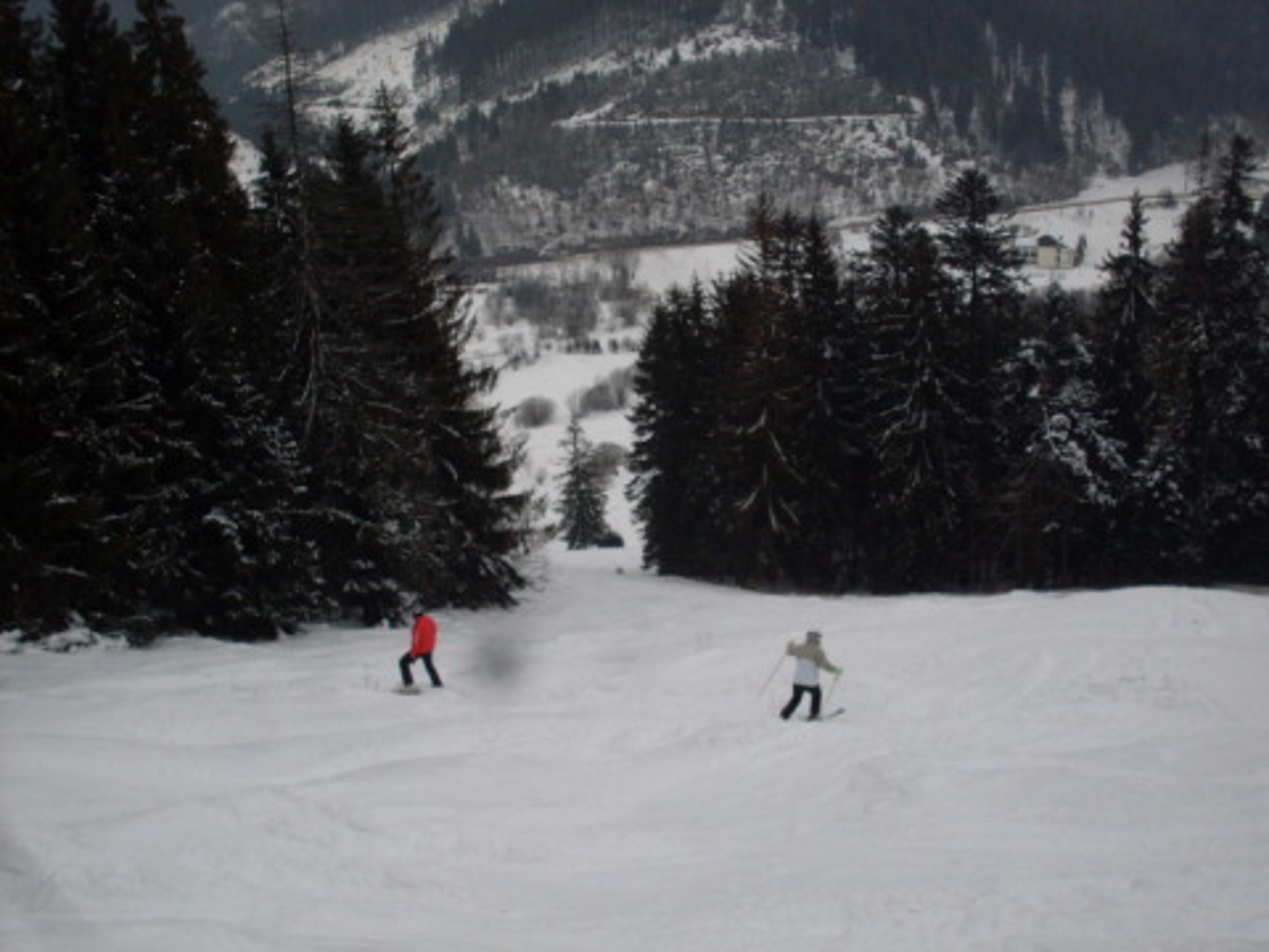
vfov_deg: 37.7
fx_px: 1393
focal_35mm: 38
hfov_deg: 49.0
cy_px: 476
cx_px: 634
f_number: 8.4
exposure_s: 1/180
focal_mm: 6.3
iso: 80
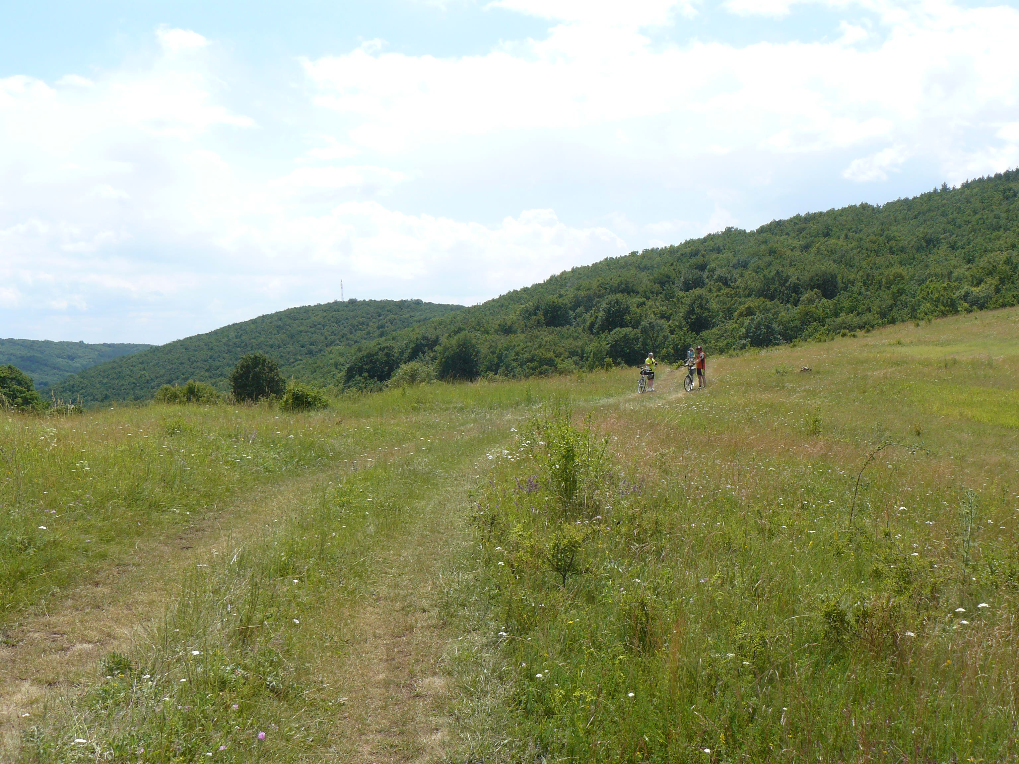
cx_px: 510
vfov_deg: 39.7
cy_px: 382
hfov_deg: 51.4
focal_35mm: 36
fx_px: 1060
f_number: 5.6
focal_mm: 6
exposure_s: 1/400
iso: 100
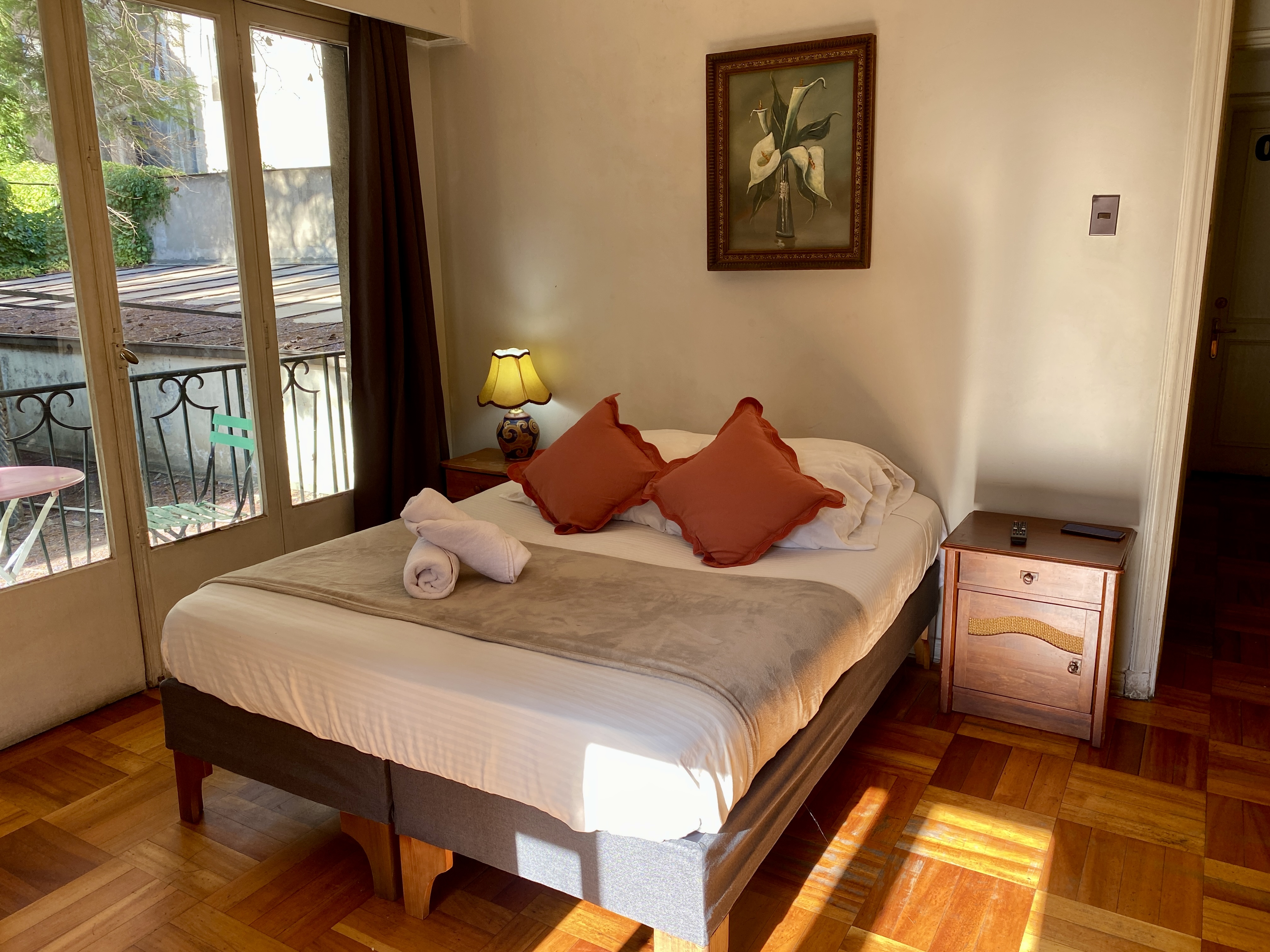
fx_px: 954
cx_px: 635
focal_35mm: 26
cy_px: 476
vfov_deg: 53.1
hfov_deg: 67.3
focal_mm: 4.25
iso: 40
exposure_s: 1/122
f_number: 1.8
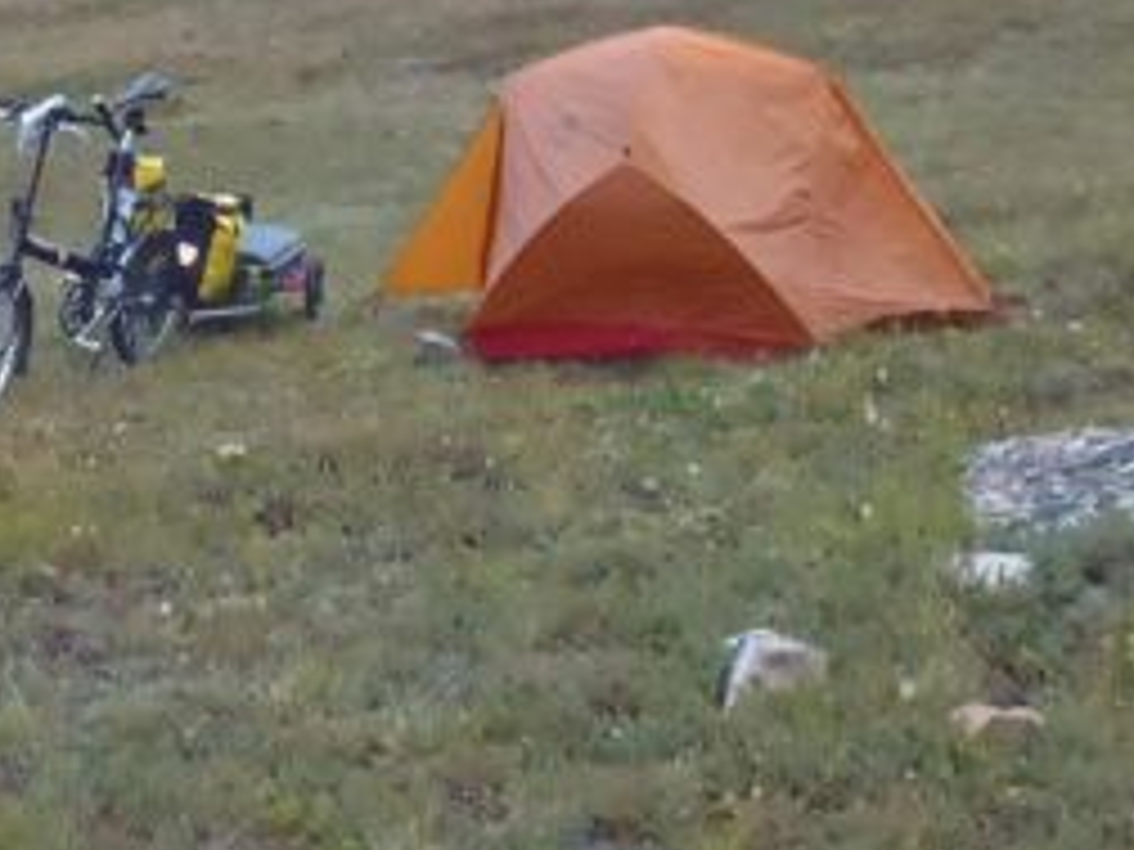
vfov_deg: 20.4
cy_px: 130
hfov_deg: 27.0
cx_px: 270
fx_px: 2326
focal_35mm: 71
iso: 800
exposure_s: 1/60
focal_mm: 5
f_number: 3.9
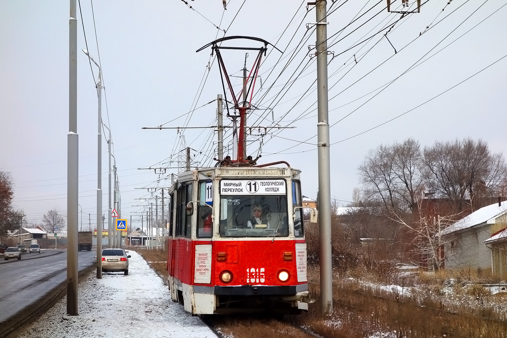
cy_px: 169
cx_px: 254
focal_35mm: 100
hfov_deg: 20.4
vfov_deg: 13.7
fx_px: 1408
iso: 125
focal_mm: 37.1
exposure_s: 1/500
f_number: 6.3
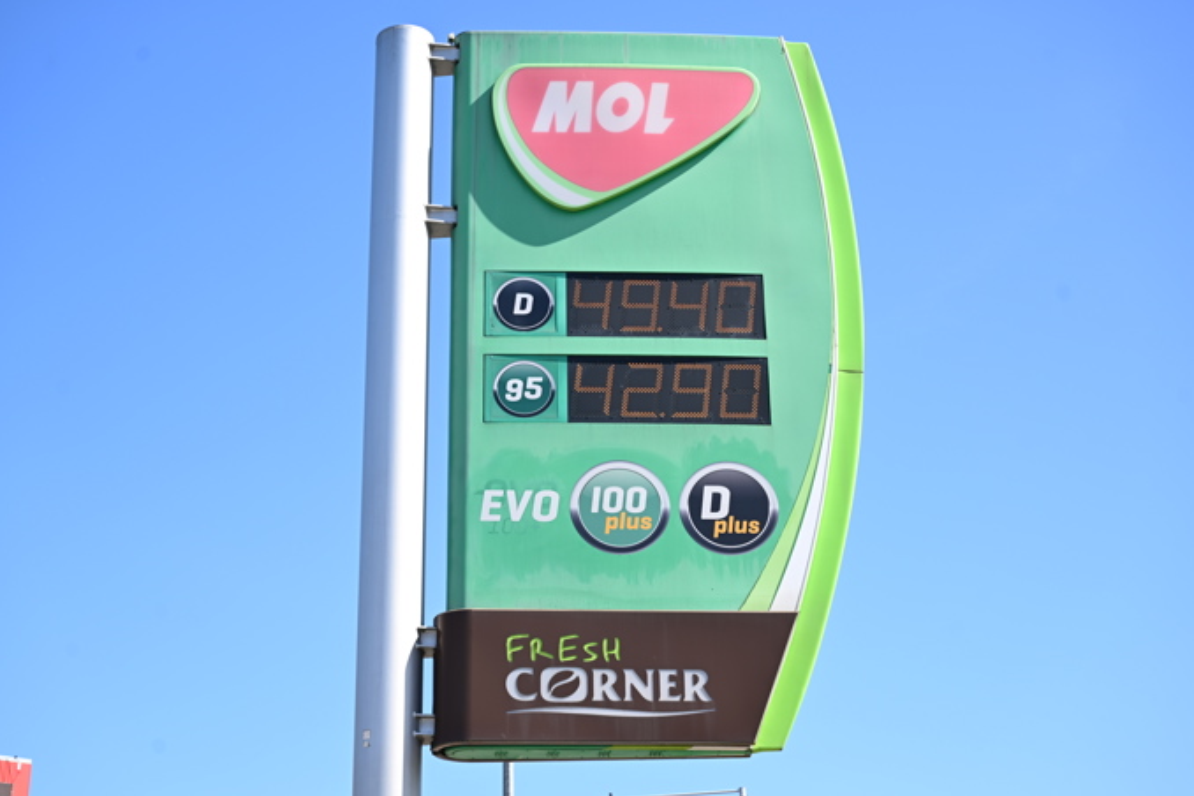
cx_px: 601
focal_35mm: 58
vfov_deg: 23.4
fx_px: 1924
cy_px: 398
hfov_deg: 34.5
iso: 64
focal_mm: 57
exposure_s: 1/160
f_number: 5.6
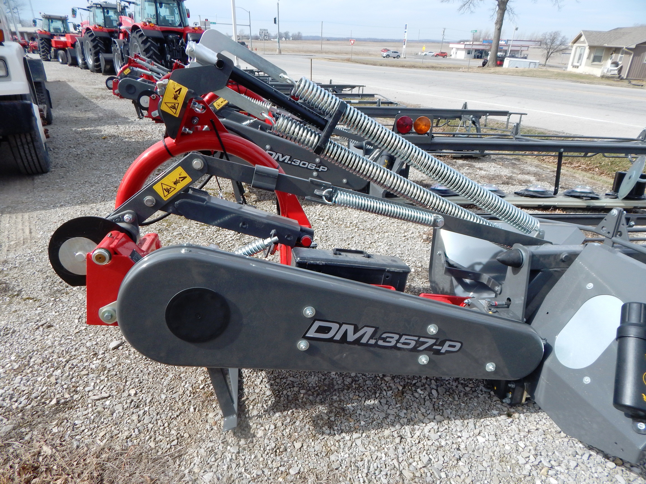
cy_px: 242
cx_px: 323
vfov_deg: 61.1
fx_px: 411
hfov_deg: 76.4
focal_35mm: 22
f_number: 3
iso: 125
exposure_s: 1/1500
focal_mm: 4
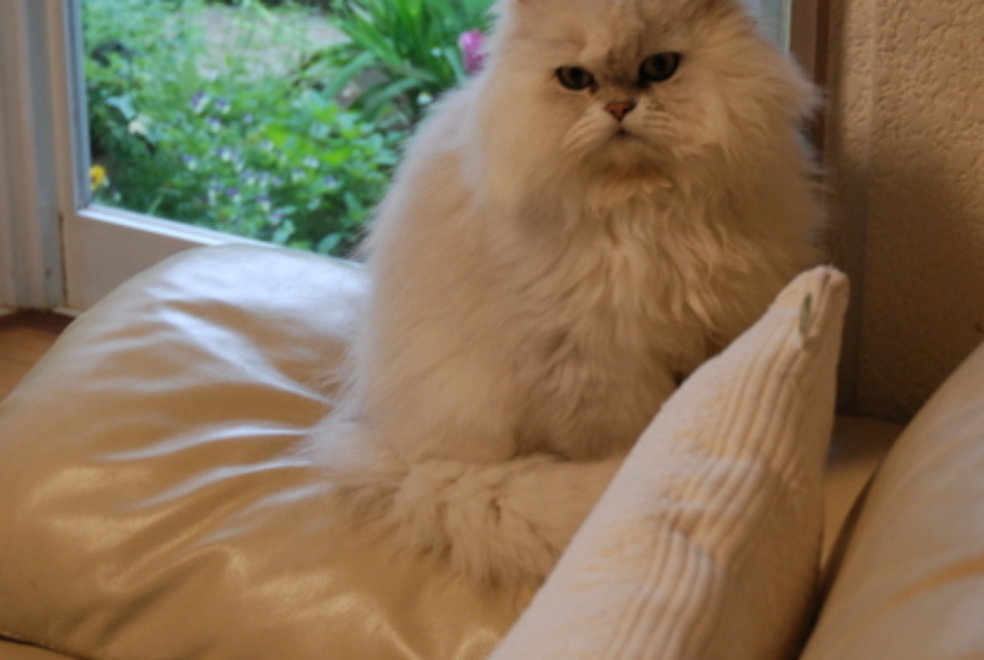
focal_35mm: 98
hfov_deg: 20.8
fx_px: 2683
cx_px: 556
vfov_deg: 13.9
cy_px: 114
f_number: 4.2
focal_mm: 34
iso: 400
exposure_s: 1/25
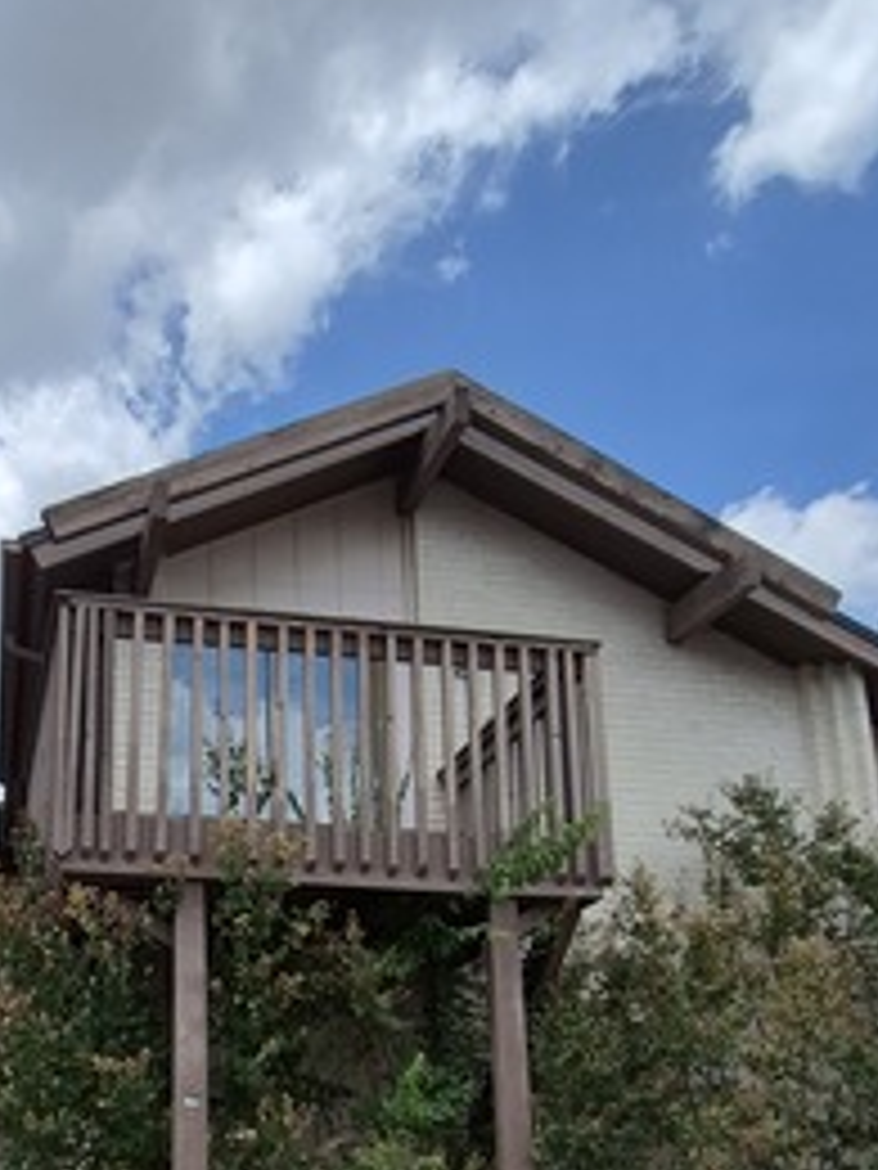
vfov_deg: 50.9
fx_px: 1082
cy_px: 1035
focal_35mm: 32
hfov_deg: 41.5
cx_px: 131
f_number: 2.2
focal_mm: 1.74
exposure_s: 1/2208
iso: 50
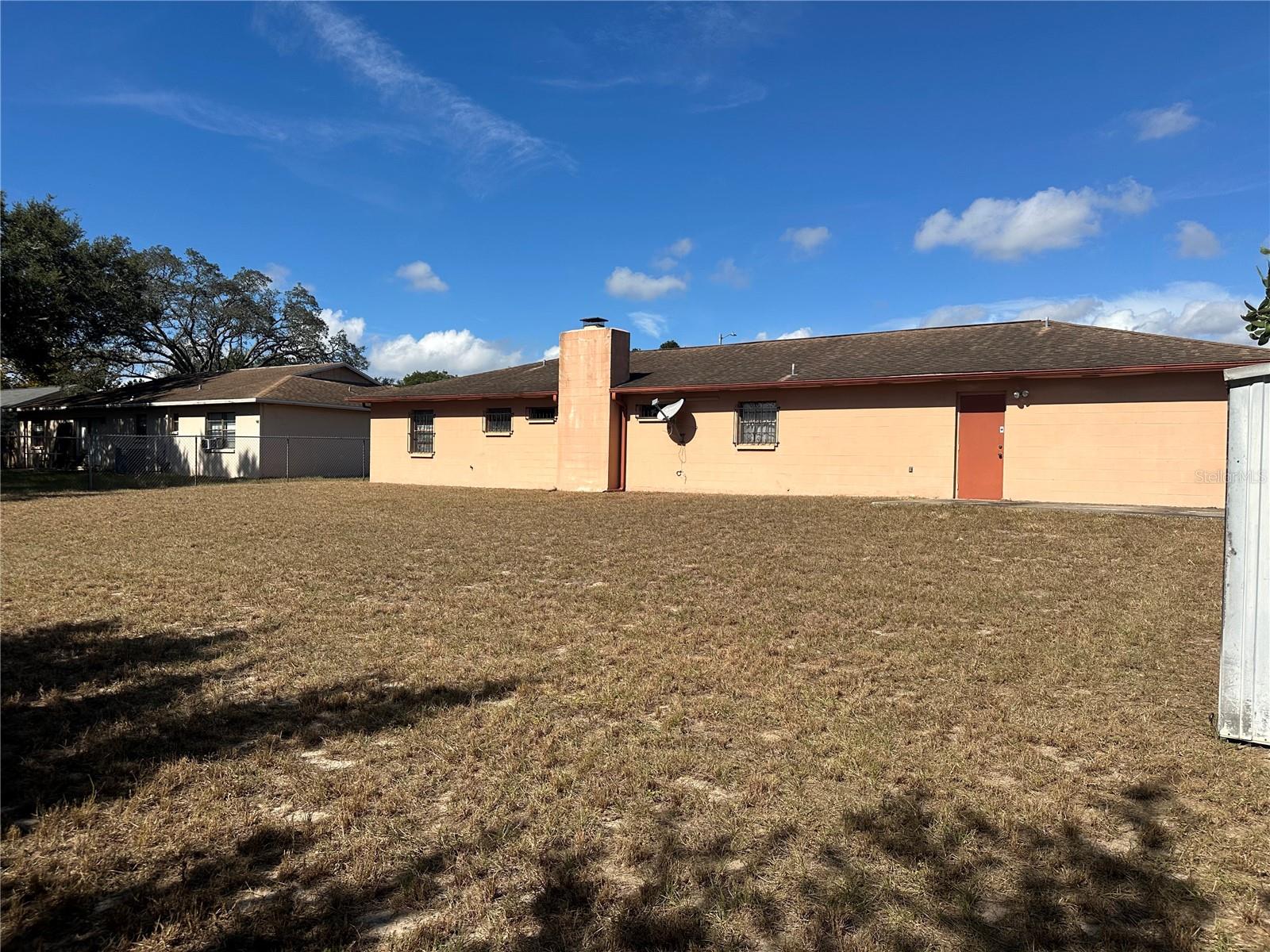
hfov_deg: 71.6
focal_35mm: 24
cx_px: 635
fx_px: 881
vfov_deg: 56.8
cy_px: 476
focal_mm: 6.86
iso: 80
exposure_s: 1/7042
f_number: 1.78
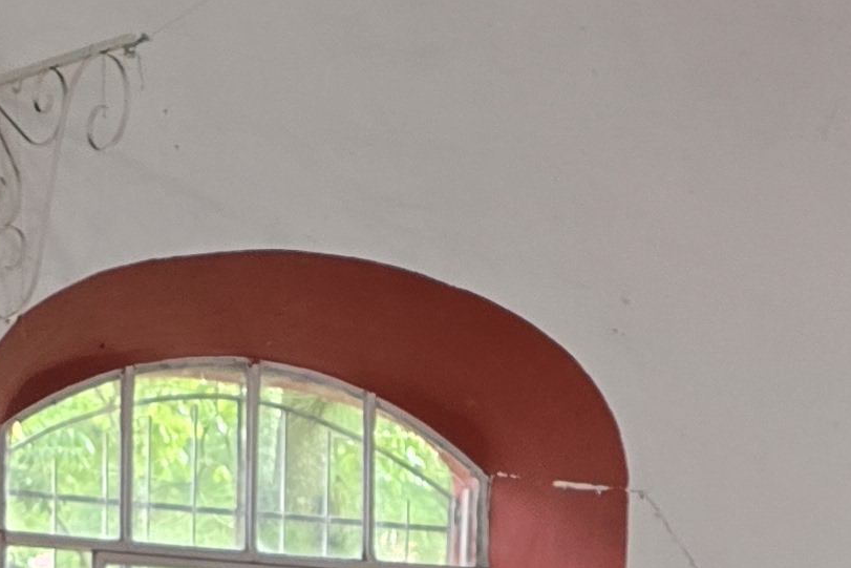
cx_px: 442
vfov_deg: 10.5
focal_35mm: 118
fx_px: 2790
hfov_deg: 17.3
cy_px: 1221
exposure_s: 1/90.1
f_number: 1.7
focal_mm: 6.3
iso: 200
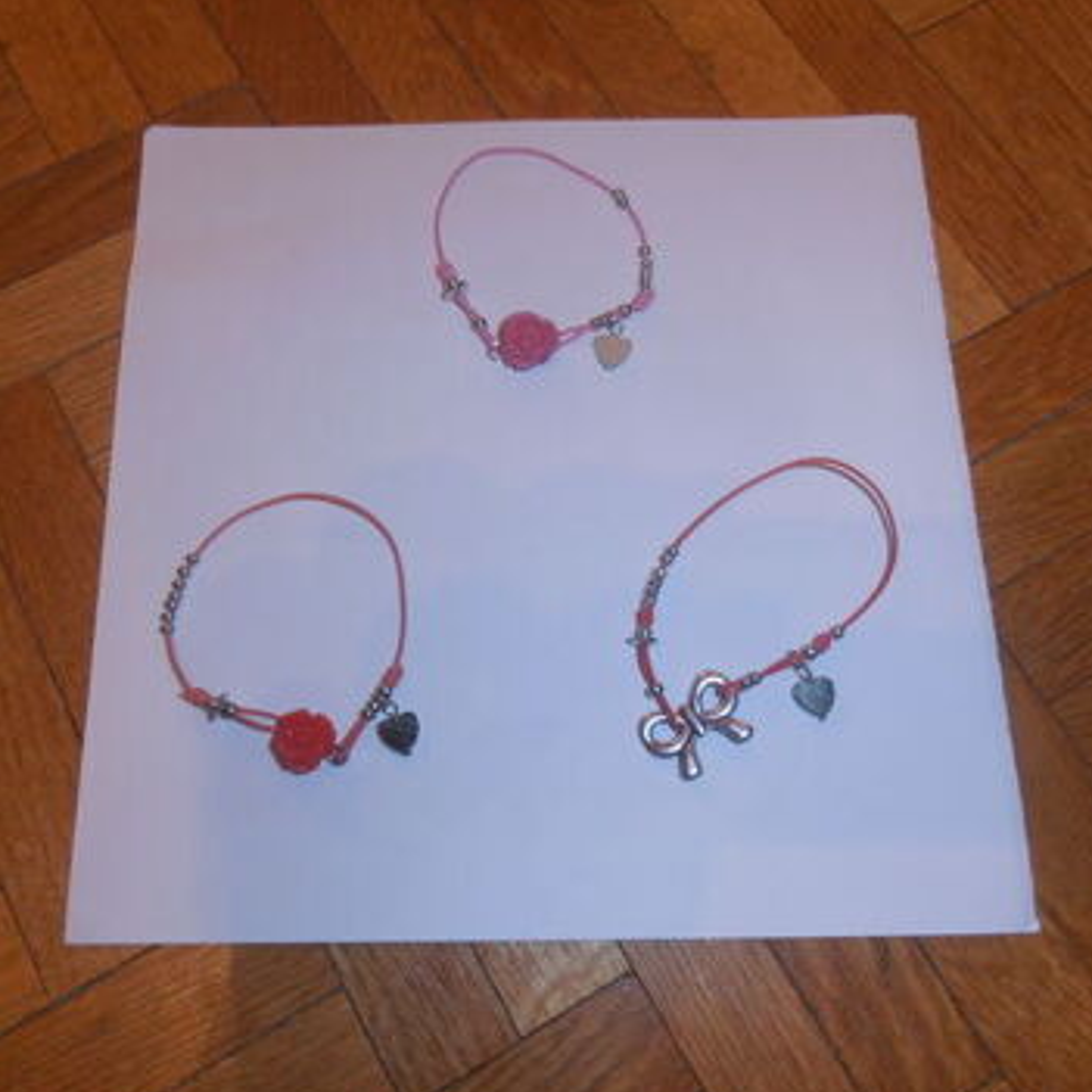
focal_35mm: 29
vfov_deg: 55.6
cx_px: 495
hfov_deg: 55.5
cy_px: 551
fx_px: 1035
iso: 125
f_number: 3
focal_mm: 4.2
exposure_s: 1/30
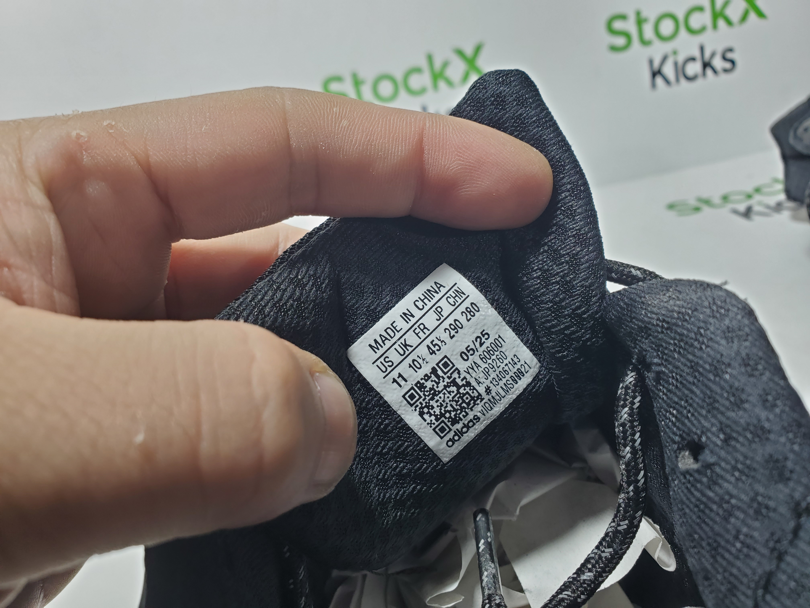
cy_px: 304
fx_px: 608
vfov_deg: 53.1
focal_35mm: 26
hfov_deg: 67.3
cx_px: 405
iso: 50
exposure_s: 1/83
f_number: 2.4
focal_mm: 4.3
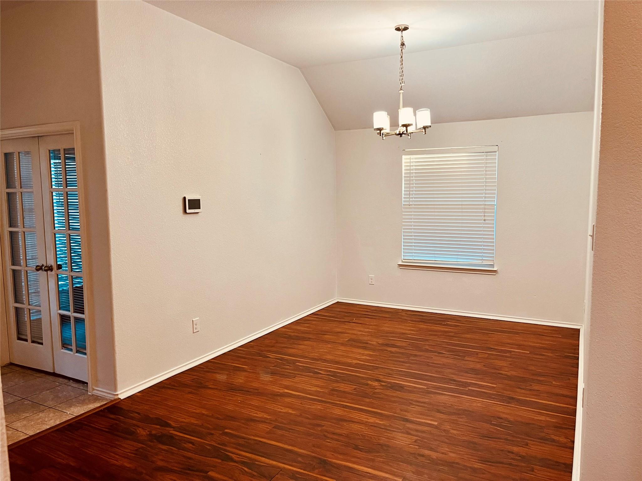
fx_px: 482
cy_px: 240
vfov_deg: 53.1
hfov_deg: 67.3
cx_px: 321
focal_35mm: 26
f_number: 1.6
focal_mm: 5.1
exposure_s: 1/60
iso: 80
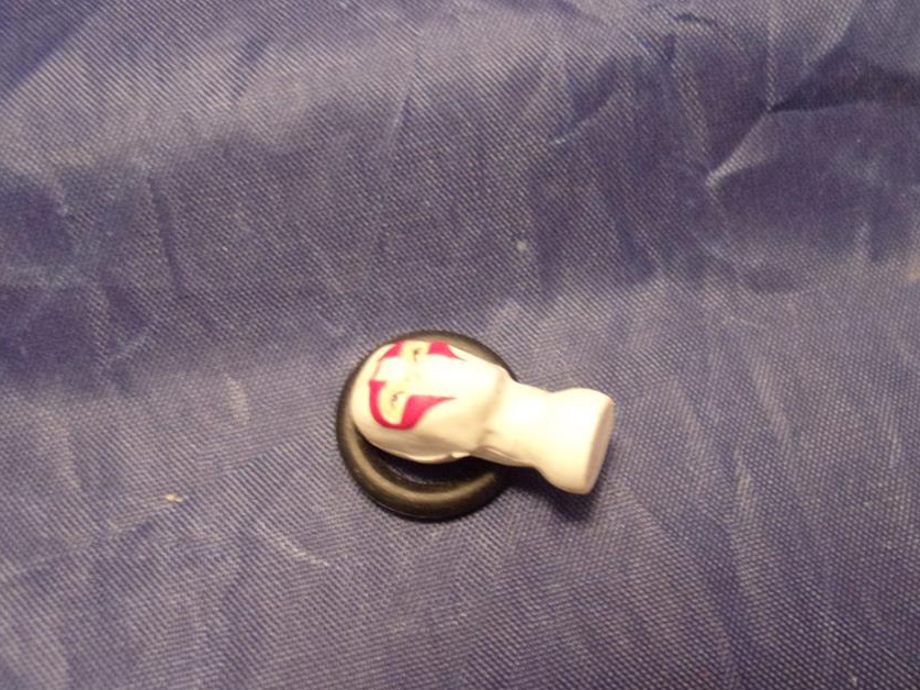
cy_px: 319
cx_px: 520
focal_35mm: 33
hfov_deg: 55.2
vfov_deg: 42.9
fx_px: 877
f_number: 3
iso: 511
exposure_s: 1/17
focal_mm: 4.9
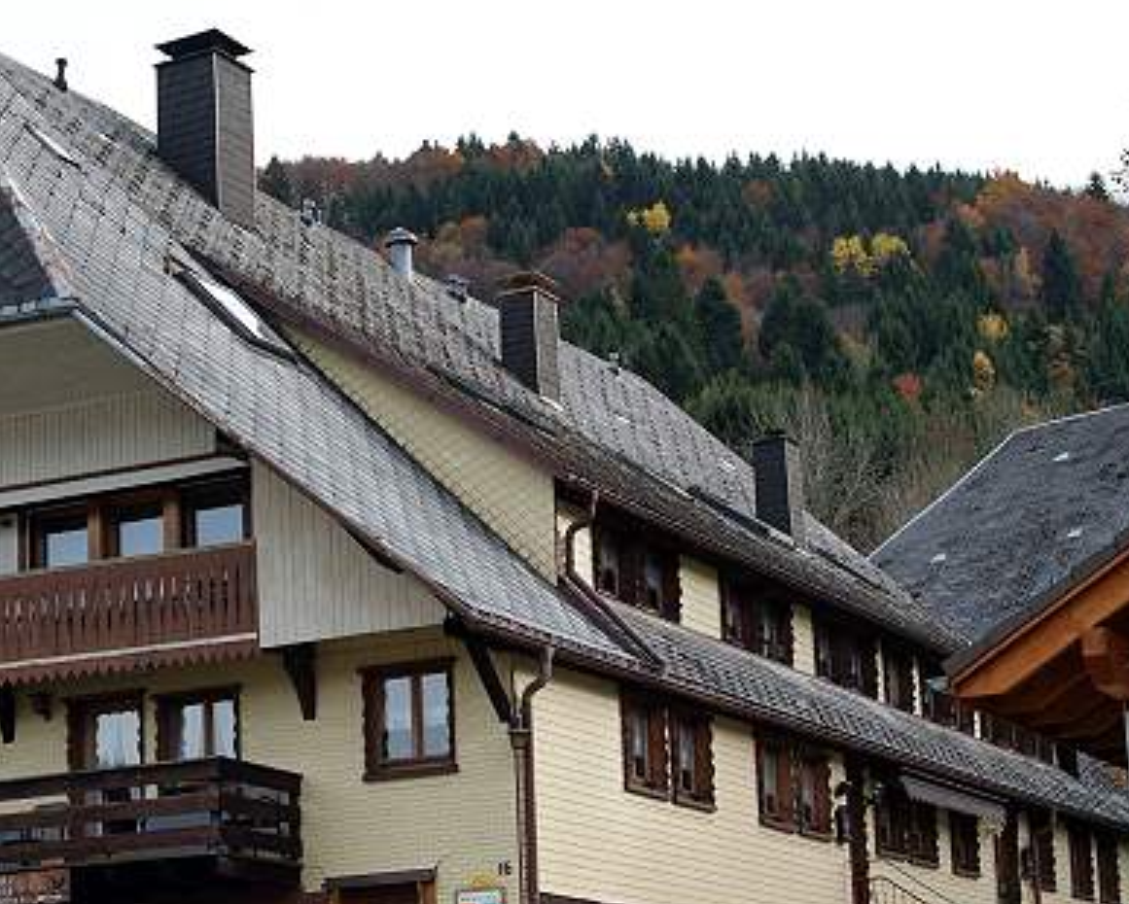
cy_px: 535
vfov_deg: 18.5
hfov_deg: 22.8
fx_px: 2768
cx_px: 242
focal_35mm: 83
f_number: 6.3
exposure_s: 1/100
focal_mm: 35
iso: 100
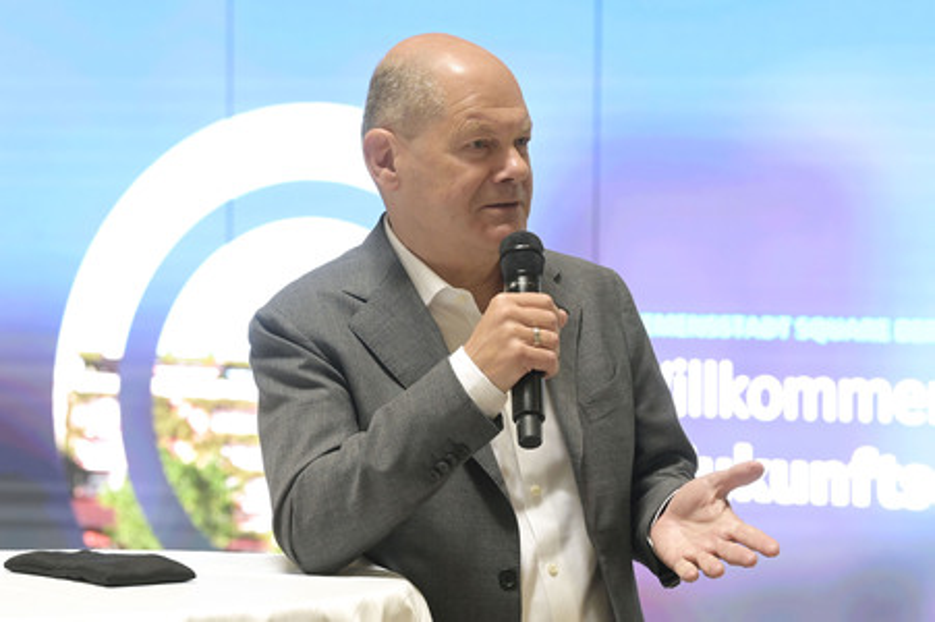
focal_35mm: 150
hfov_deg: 13.7
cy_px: 311
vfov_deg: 9.1
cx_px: 468
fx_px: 3893
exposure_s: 1/125
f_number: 6.3
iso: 5000
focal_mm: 150
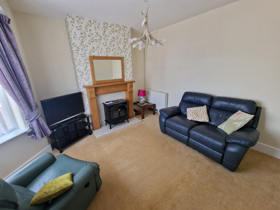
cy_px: 105
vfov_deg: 89.9
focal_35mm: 13
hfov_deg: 106.2
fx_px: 105
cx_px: 140
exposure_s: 1/50
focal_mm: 2.2
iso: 160
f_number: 2.2
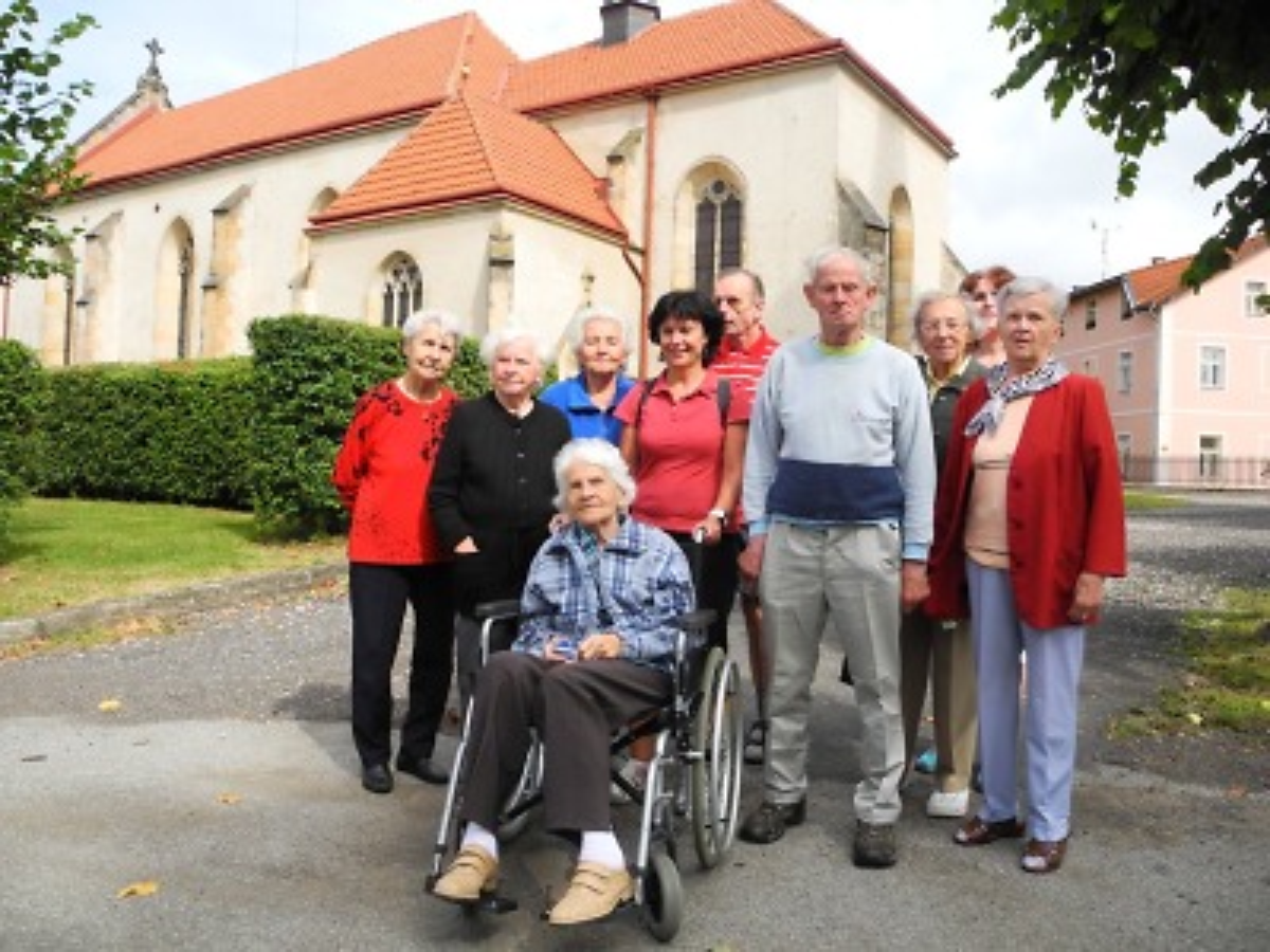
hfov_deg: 63.4
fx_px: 1027
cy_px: 476
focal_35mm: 28
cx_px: 635
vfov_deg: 49.7
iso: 100
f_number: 2.8
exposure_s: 1/800
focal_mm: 6
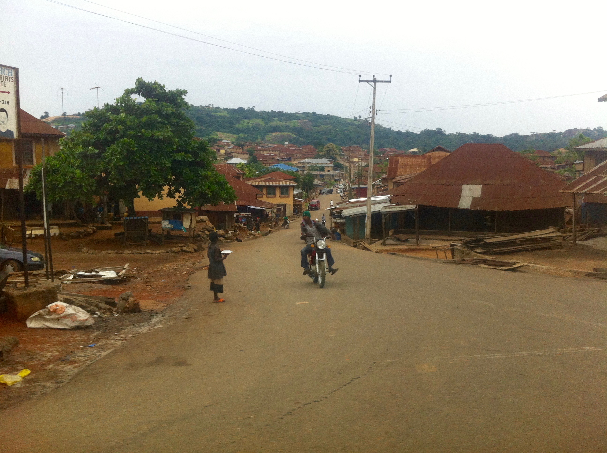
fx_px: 613
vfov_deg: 40.6
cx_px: 304
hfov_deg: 52.7
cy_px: 226
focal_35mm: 35
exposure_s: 1/120
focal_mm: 3.85
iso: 125
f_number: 2.8
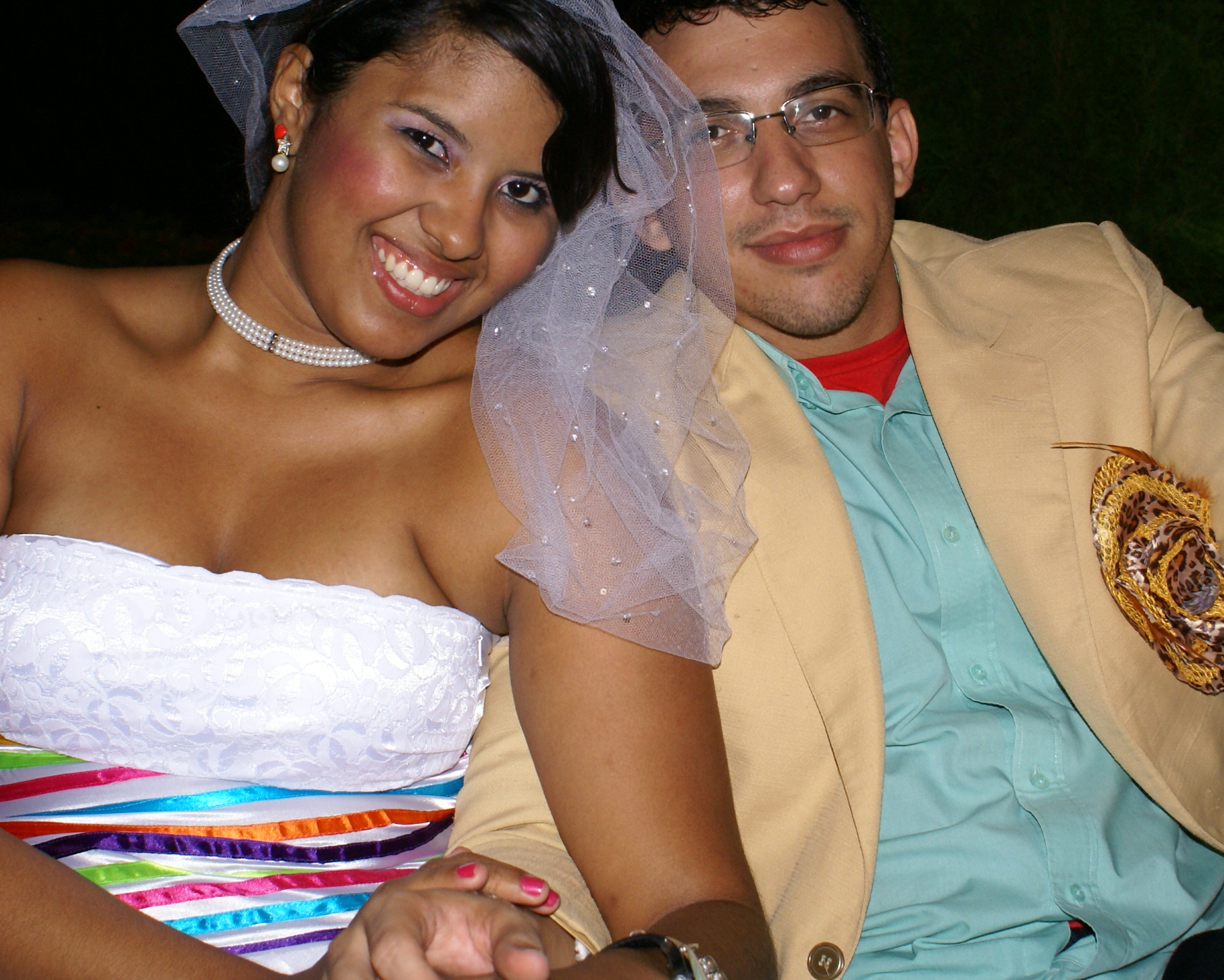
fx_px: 2283
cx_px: 639
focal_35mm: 63
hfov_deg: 30.0
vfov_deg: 24.2
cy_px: 369
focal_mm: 28
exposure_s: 1/60
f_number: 5.6
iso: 400
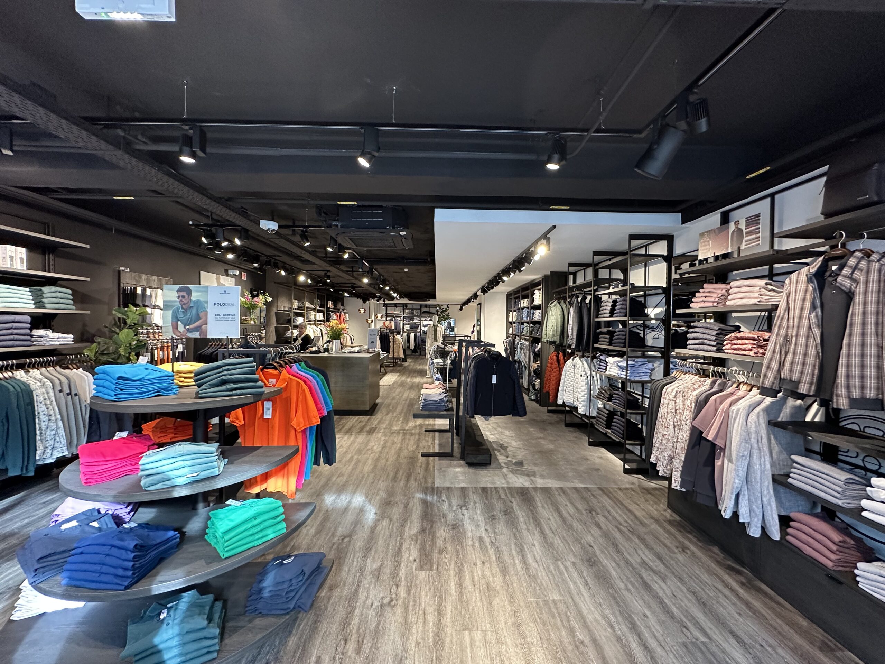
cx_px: 442
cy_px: 332
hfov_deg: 102.1
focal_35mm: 14
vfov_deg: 85.7
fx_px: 358
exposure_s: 1/100
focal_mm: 2.22
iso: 250
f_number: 2.2
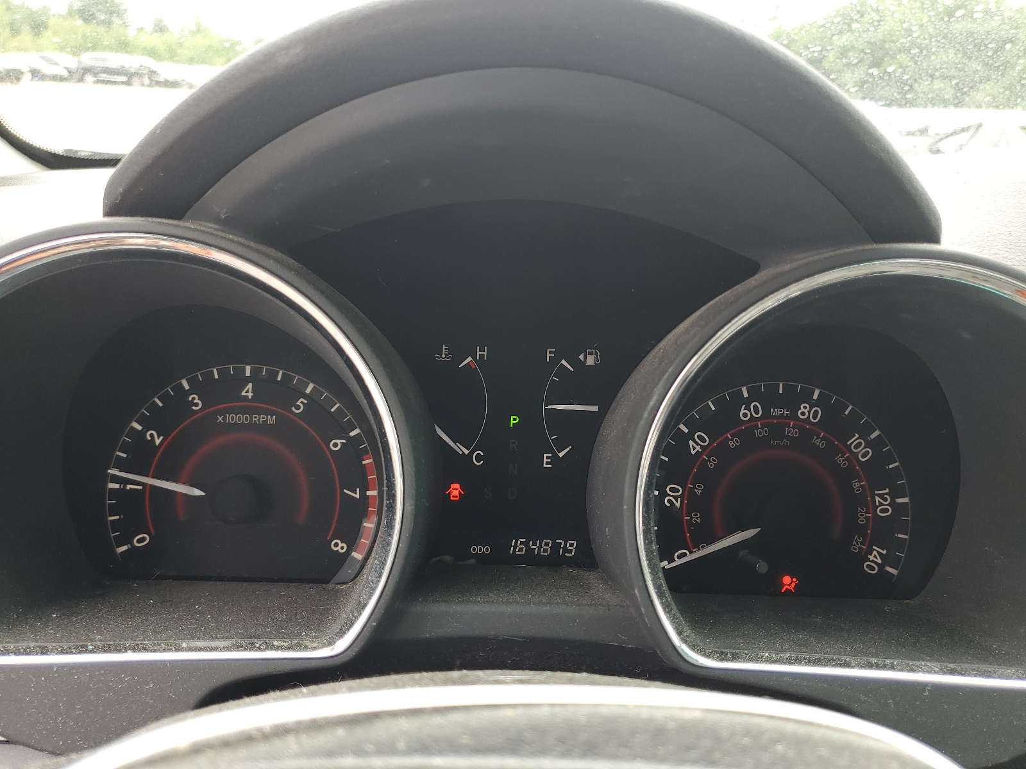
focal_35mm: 26
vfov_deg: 53.1
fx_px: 771
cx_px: 513
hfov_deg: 67.3
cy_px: 384
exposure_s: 1/156
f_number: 1.5
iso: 50
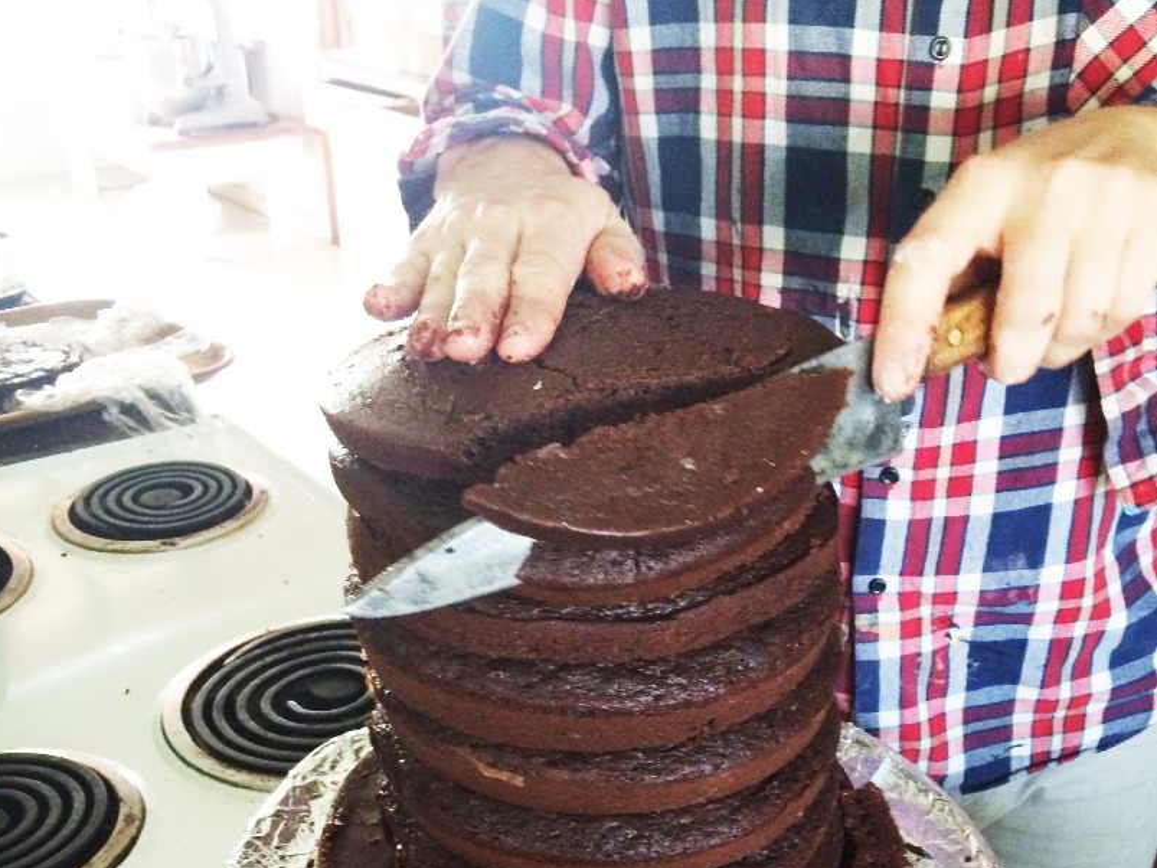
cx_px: 575
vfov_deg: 35.0
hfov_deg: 47.9
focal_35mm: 39
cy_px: 753
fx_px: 1303
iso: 320
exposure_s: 1/24
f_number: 2.2
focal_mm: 4.15
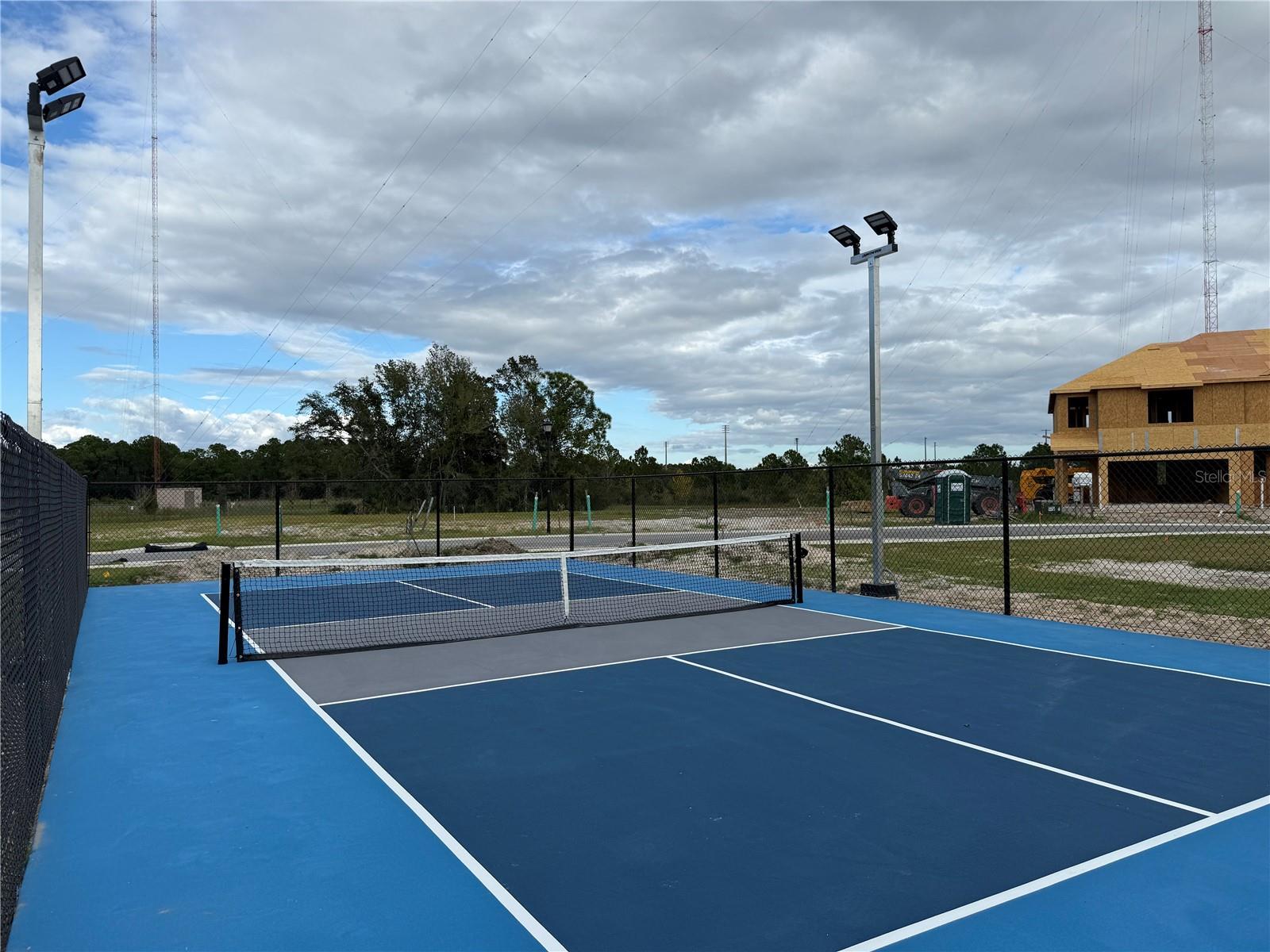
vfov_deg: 56.8
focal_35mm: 24
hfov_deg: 71.6
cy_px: 476
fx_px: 881
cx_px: 635
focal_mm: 6.76
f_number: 1.78
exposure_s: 1/4167
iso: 80
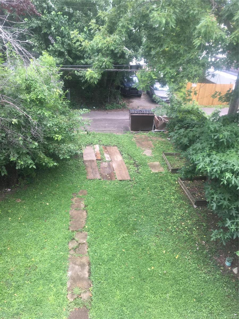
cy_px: 160
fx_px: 267
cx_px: 120
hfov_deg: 48.2
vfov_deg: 61.7
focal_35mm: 29
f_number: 2.2
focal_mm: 4.15
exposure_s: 1/120
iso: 32
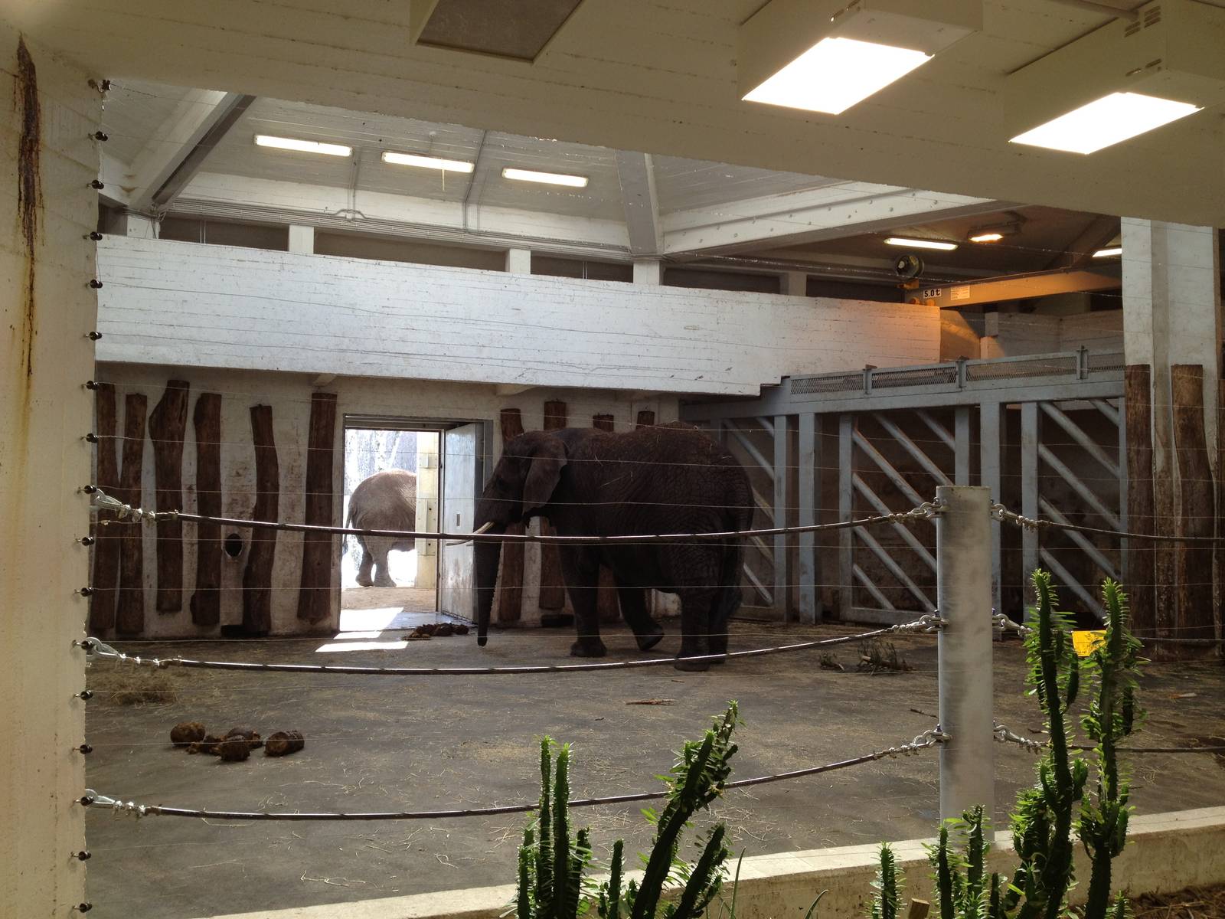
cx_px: 612
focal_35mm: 35
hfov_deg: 52.6
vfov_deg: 40.7
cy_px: 460
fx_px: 1239
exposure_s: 1/141
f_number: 2.4
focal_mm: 4.28
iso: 50
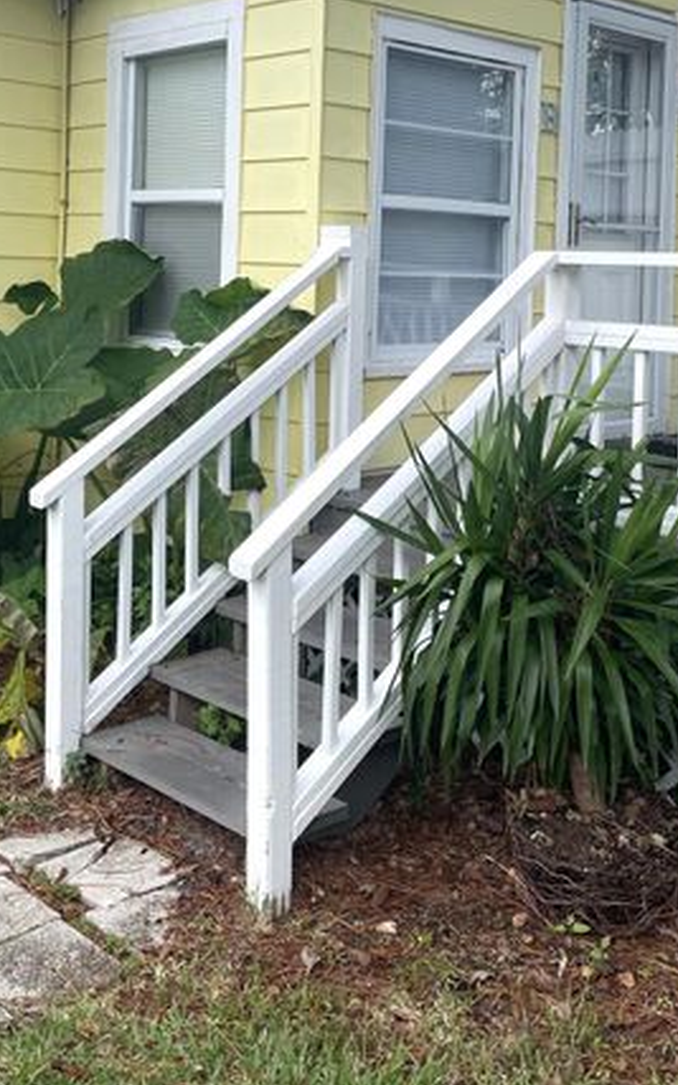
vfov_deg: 45.0
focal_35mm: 43
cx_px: 376
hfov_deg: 29.8
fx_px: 1271
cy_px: 309
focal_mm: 4.2
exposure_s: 1/796
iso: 32
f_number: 1.6
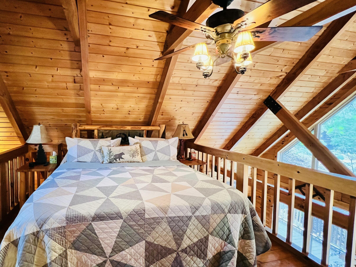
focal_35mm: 16
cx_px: 141
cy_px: 136
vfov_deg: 78.1
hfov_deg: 93.2
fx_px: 165
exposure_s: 1/60
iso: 1000
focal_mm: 1.57
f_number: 1.8
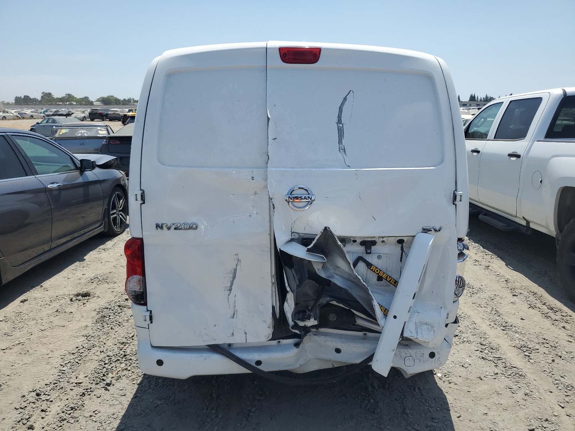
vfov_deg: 53.1
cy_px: 216
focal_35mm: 26
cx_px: 288
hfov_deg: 67.3
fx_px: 432
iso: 50
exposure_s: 1/3333
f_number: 1.5
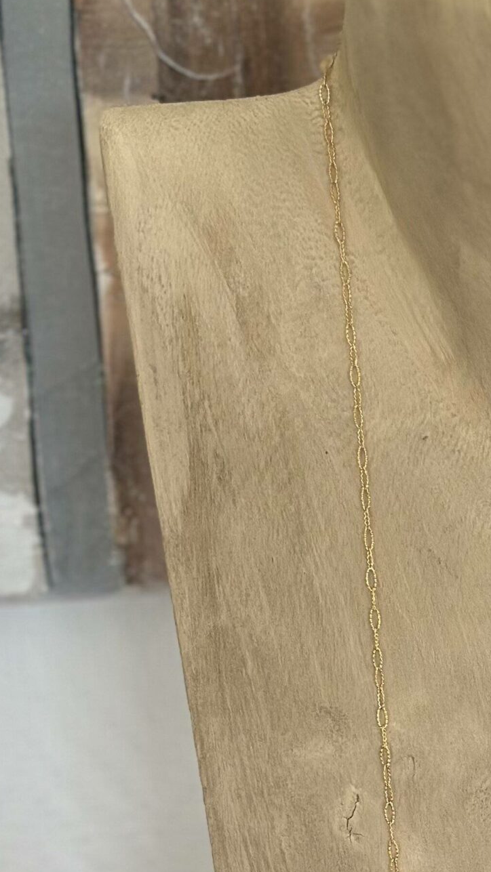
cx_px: 597
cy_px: 945
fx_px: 2708
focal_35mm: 117
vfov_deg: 17.7
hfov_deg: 10.2
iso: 100
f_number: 1.78
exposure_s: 1/172
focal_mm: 6.86
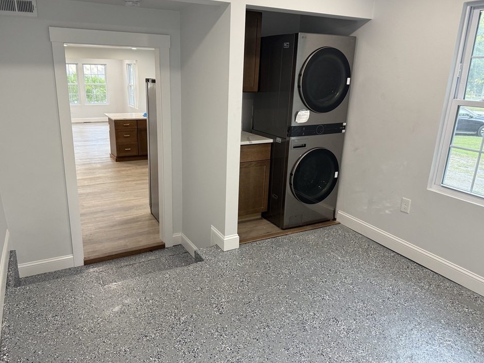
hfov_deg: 67.2
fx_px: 364
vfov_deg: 53.1
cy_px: 180
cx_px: 223
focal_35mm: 26
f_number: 1.78
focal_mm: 6.76
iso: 125
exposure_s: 1/60
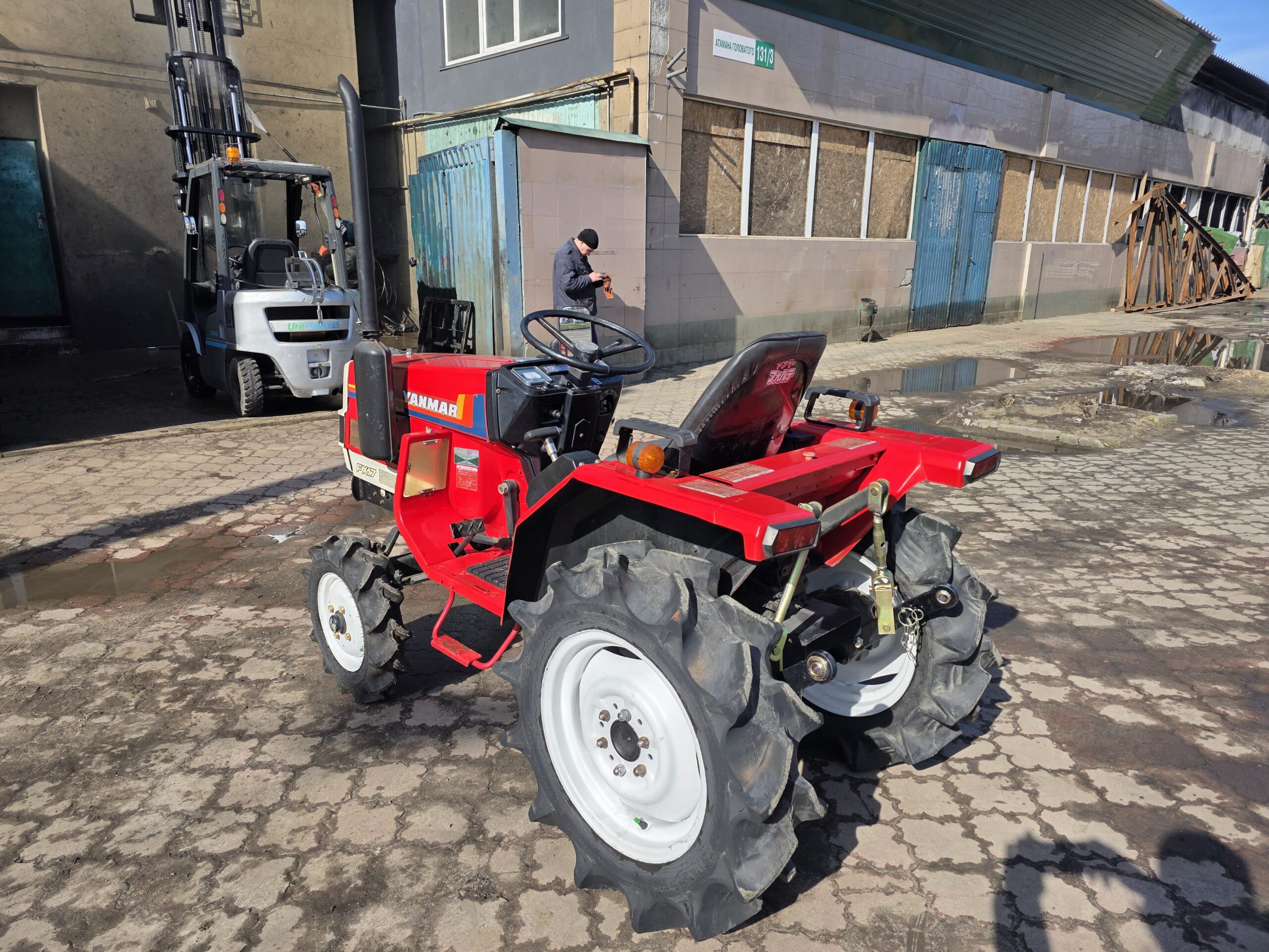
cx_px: 634
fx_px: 843
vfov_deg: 58.9
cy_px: 476
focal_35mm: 23
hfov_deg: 73.9
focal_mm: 6.3
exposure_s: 1/5958
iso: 80
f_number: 1.7
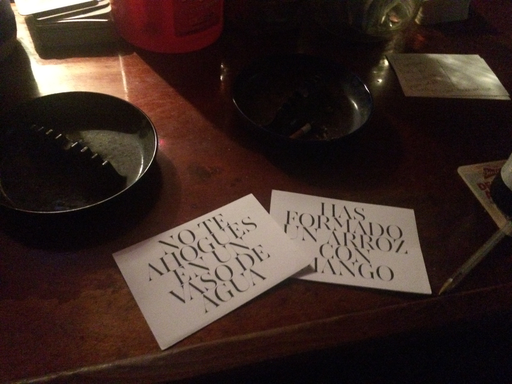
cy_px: 192
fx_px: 429
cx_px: 256
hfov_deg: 61.7
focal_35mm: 29
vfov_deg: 48.2
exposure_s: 1/15
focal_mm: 4.15
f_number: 2.2
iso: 1600
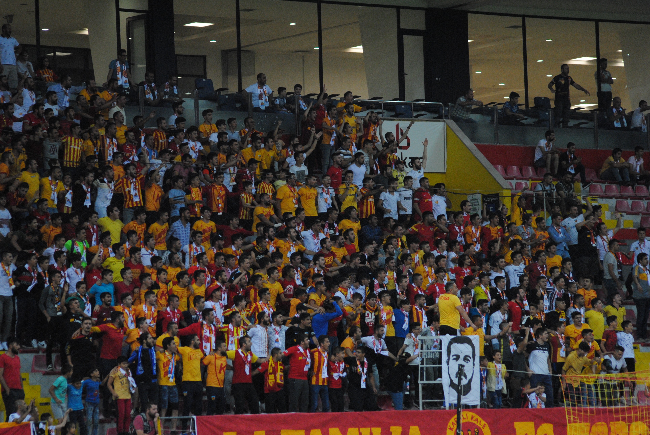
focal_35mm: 165
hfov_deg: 12.4
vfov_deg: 8.3
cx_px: 325
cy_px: 218
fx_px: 2983
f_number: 4
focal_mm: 110
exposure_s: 1/200
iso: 800
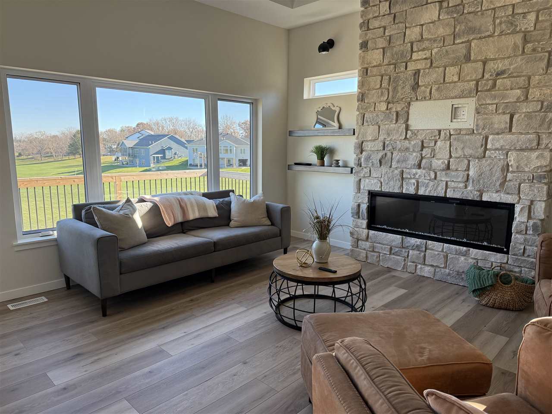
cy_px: 207
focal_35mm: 24
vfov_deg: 56.8
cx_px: 276
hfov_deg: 71.6
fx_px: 383
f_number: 1.78
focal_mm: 6.76
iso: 100
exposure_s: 1/251
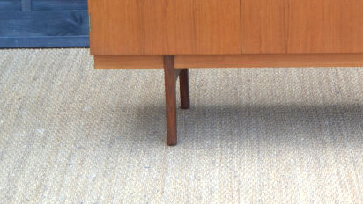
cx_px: 382
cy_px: -55
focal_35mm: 144
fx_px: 1386
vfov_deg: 8.3
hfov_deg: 14.6
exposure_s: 1/100
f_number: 5
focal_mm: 42
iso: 400
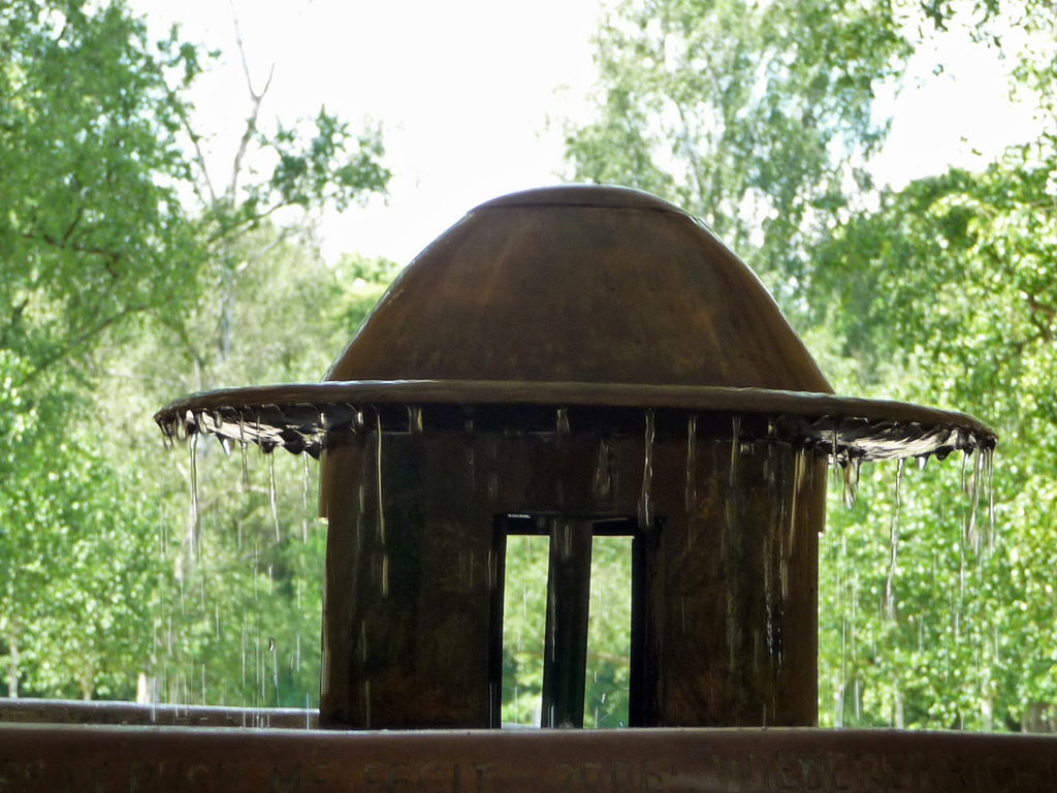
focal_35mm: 149
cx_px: 528
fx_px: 4550
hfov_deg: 13.3
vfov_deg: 10.0
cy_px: 396
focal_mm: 15.2
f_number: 4.7
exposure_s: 1/80
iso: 160
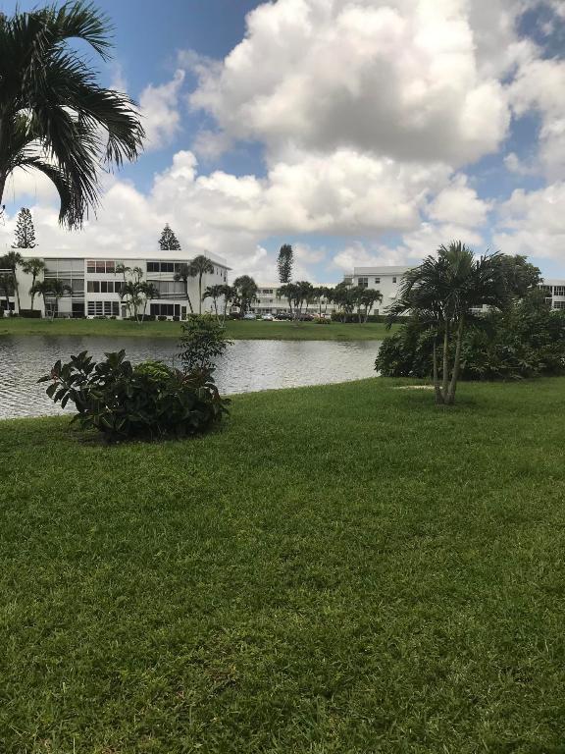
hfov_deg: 49.7
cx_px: 282
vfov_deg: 63.4
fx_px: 609
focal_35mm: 28
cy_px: 377
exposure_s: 1/3300
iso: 20
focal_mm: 3.99
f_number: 1.8
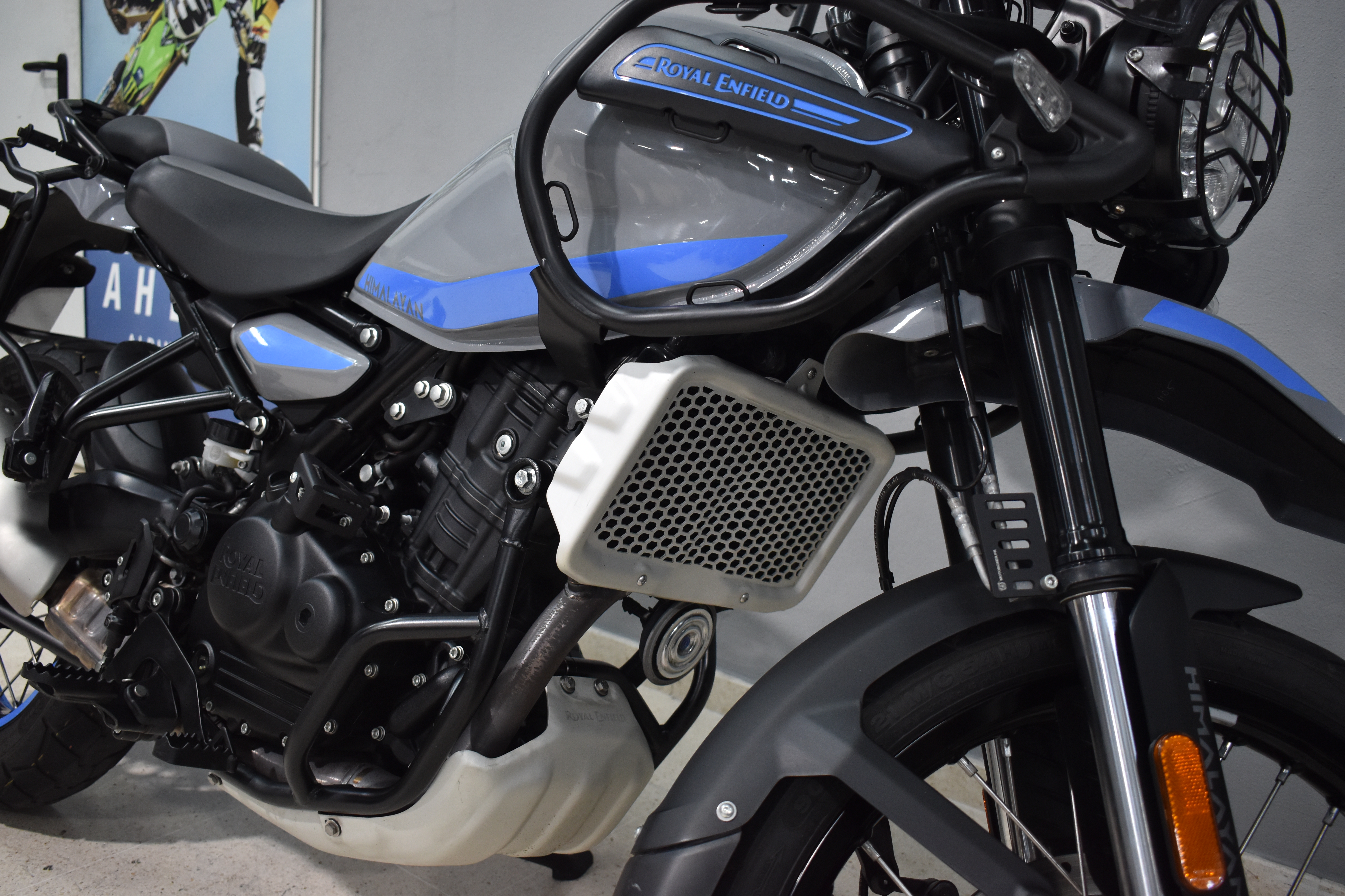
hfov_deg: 57.2
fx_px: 1233
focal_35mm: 33
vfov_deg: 40.0
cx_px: 672
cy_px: 448
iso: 800
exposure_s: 1/60
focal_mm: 22
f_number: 3.8
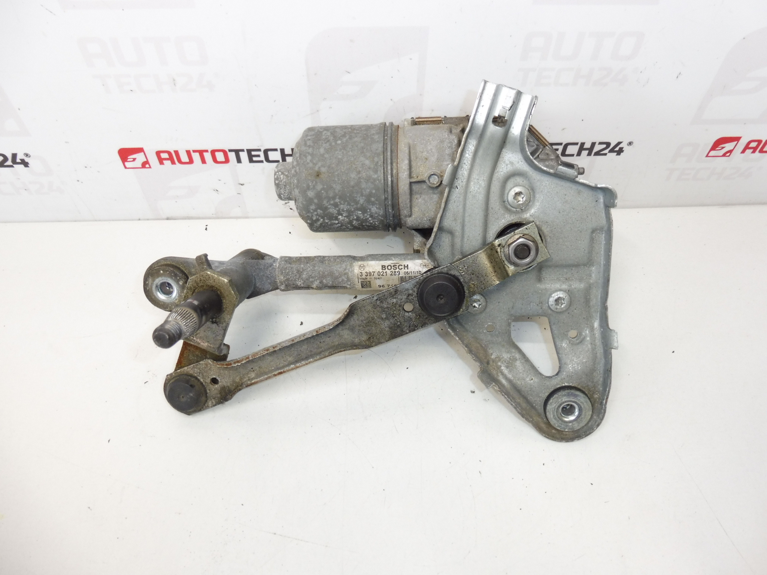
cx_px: 384
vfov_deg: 54.9
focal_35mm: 25
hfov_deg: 69.4
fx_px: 554
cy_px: 288
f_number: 3.5
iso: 200
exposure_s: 1/60
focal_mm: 4.4
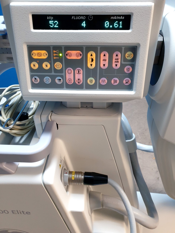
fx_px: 175
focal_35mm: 26
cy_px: 116
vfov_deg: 67.3
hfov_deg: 53.1
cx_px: 88
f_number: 2.4
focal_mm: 4.3
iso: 320
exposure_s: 1/33
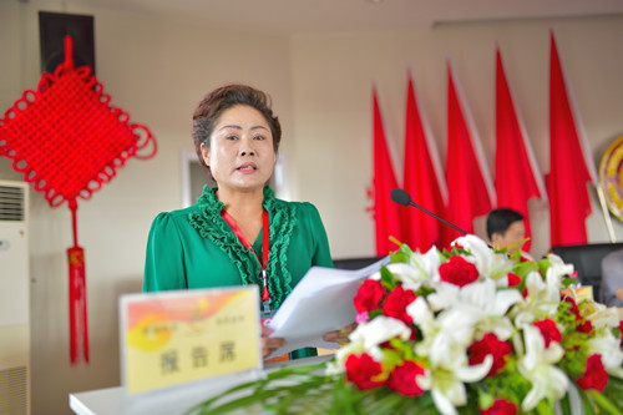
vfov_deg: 37.8
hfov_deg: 54.5
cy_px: 208
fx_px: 605
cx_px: 312
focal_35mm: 35
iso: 400
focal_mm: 35
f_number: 1.4
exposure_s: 1/400
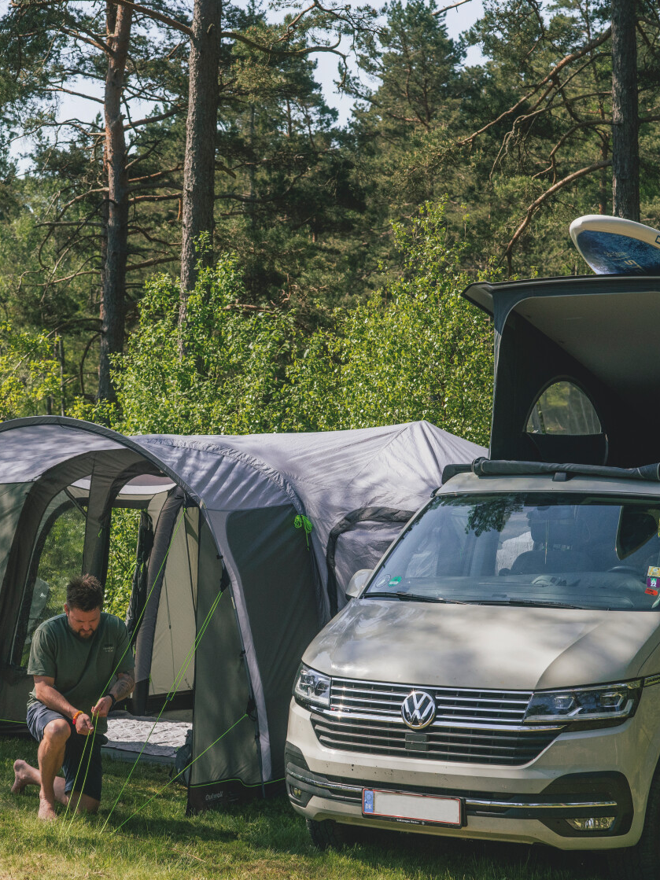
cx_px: 166
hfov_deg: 17.9
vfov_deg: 23.8
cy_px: 460
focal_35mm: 82
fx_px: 2085
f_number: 4.5
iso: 640
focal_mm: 50
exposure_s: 1/3200
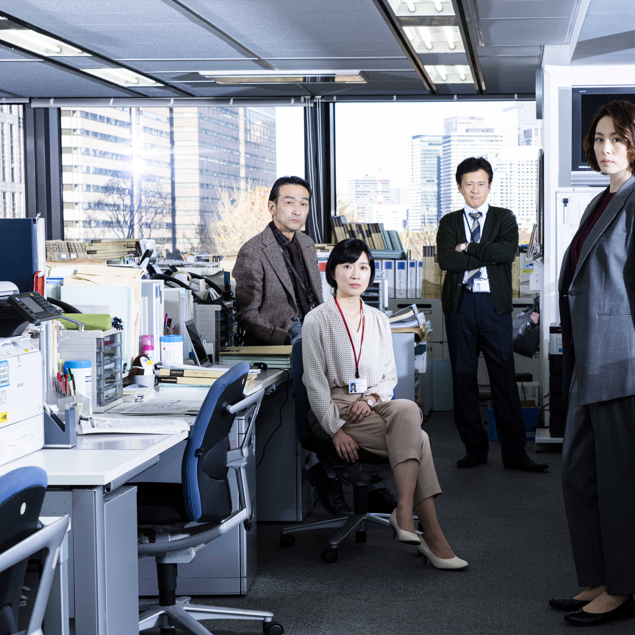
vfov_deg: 24.6
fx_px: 1453
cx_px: 443
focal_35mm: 70
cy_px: 342
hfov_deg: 24.5
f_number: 9
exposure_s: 1/125
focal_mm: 46
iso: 400
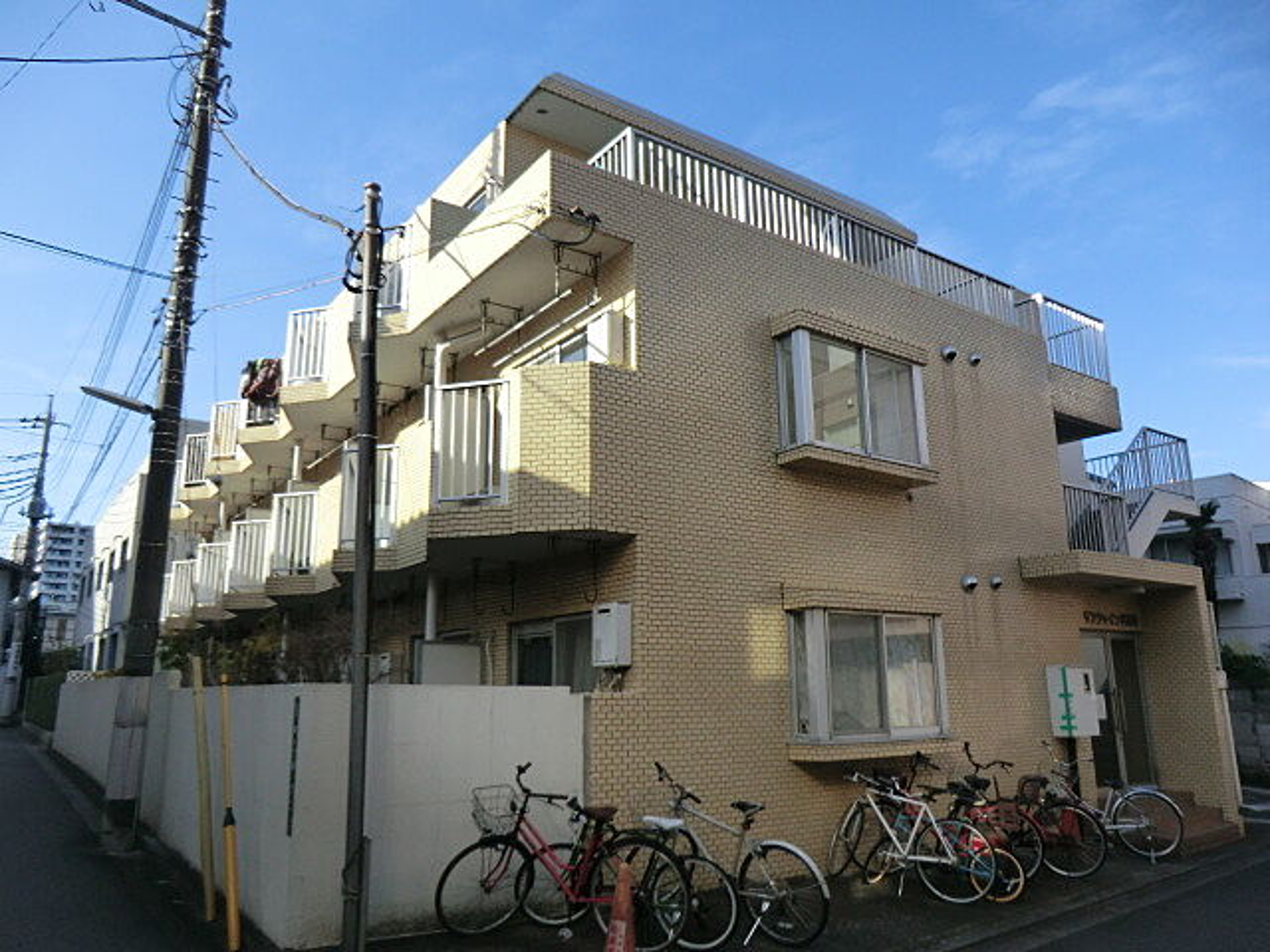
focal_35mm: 24
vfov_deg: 56.8
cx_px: 635
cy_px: 476
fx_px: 881
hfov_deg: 71.6
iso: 80
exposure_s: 1/800
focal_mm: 4.3
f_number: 3.2
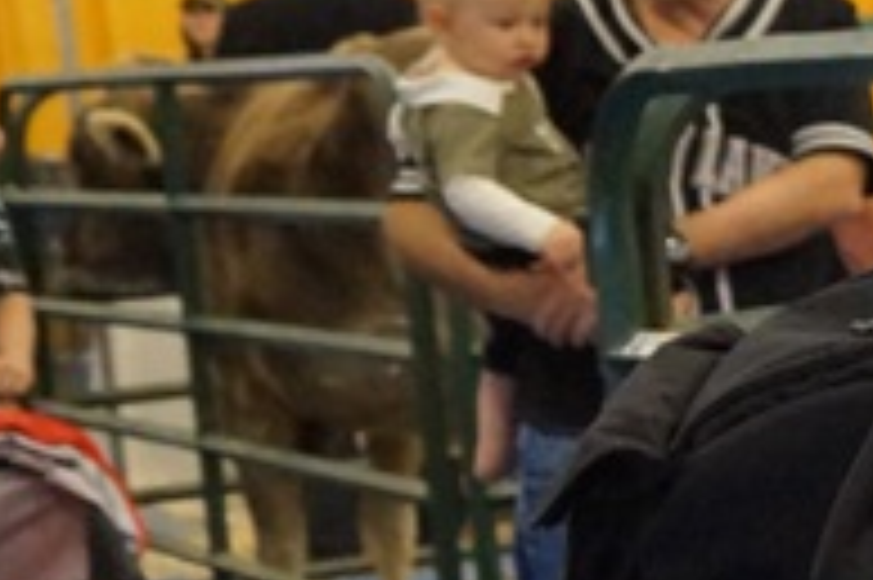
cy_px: 519
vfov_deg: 8.6
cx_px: 2241
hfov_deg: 10.7
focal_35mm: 158
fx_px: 3828
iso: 2500
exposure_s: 1/160
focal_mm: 20
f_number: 4
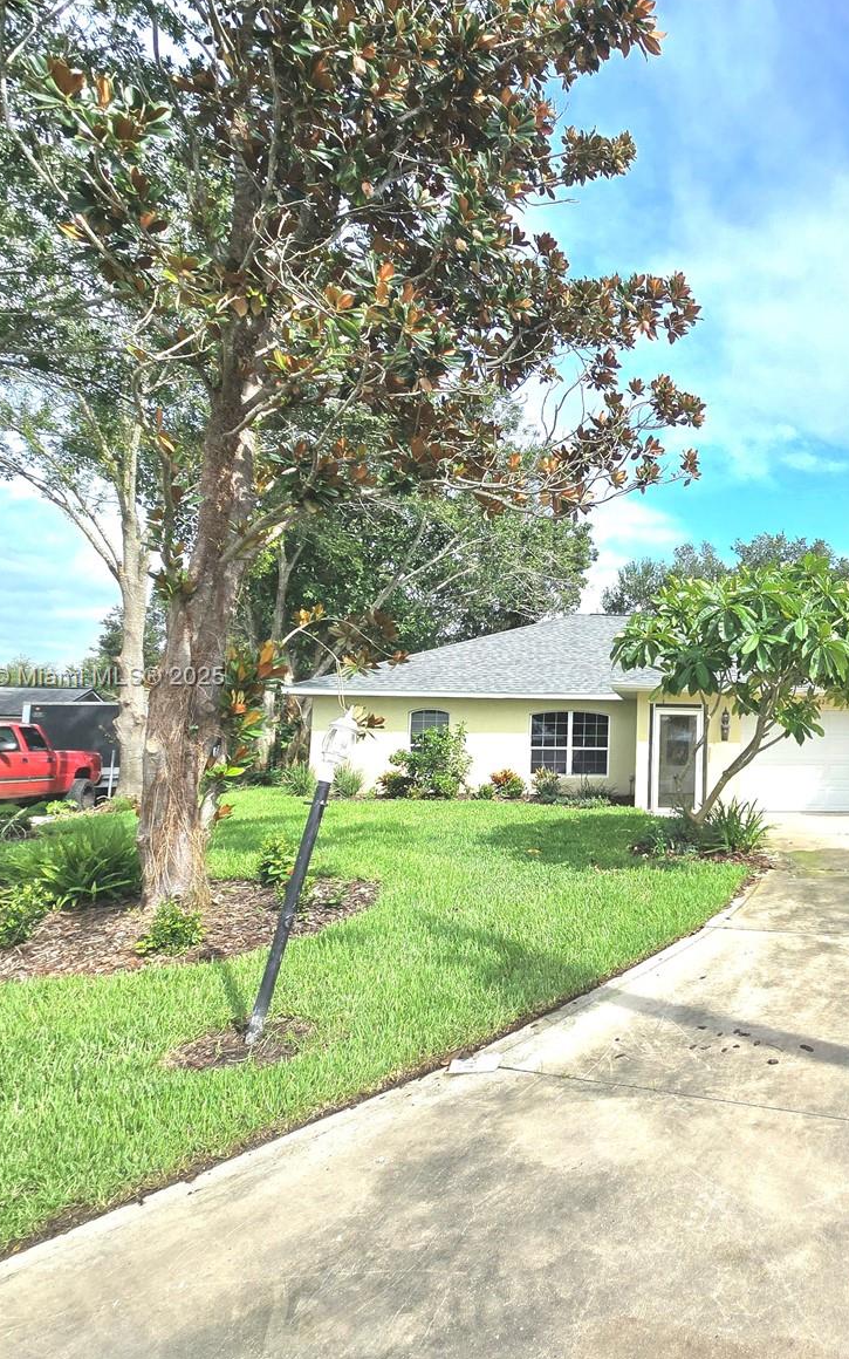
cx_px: 787
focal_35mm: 19
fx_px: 703
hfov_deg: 53.3
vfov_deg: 88.0
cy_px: 678
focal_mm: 2.2
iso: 50
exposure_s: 1/2500
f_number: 2.2
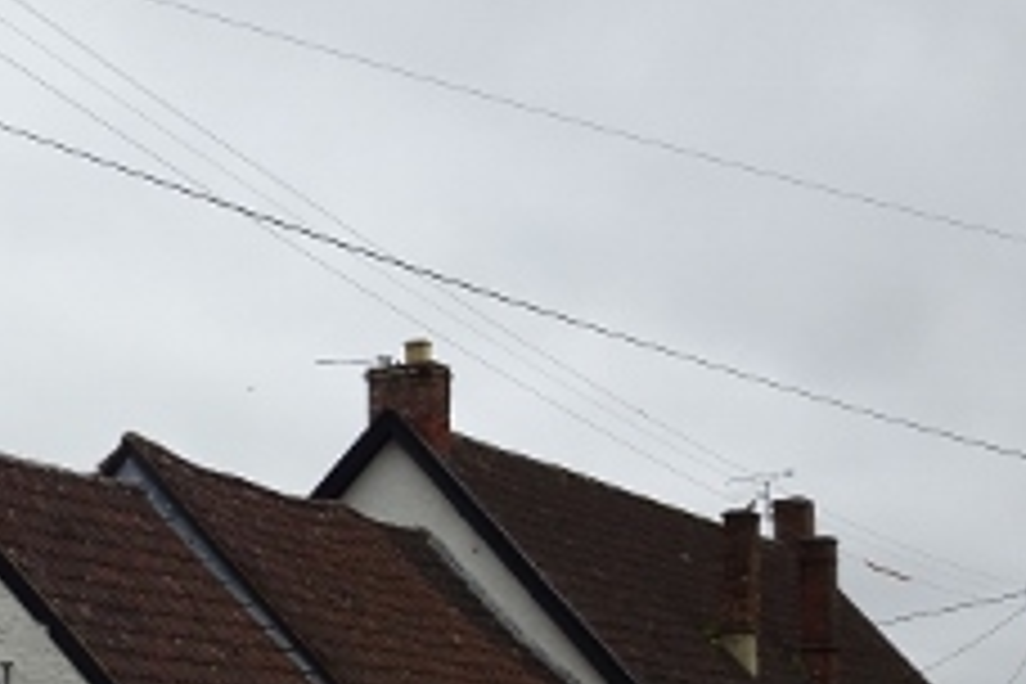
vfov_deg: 18.0
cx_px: 140
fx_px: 2109
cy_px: 662
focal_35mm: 74
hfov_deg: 26.6
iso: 80
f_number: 4
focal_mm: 6.17
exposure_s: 1/320
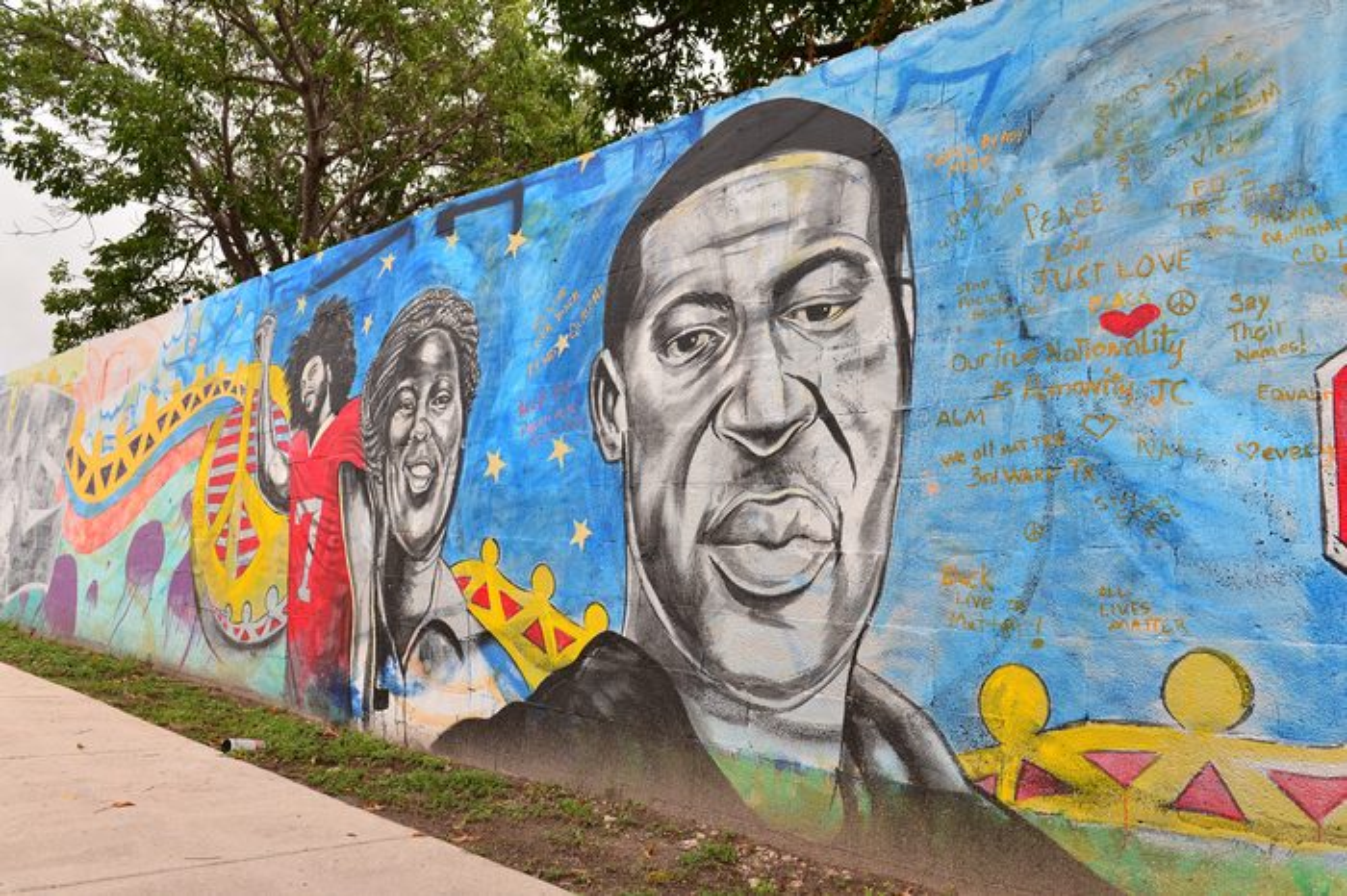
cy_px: 448
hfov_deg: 65.5
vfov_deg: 46.4
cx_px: 674
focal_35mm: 28
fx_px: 1047
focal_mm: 28
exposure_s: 1/250
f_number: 7.1
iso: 400
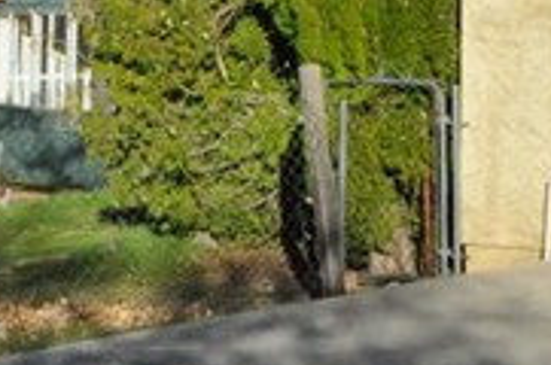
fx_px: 2338
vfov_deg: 8.5
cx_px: 953
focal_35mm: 153
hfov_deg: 12.4
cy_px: -356
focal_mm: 18
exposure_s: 1/1250
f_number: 18
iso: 1600
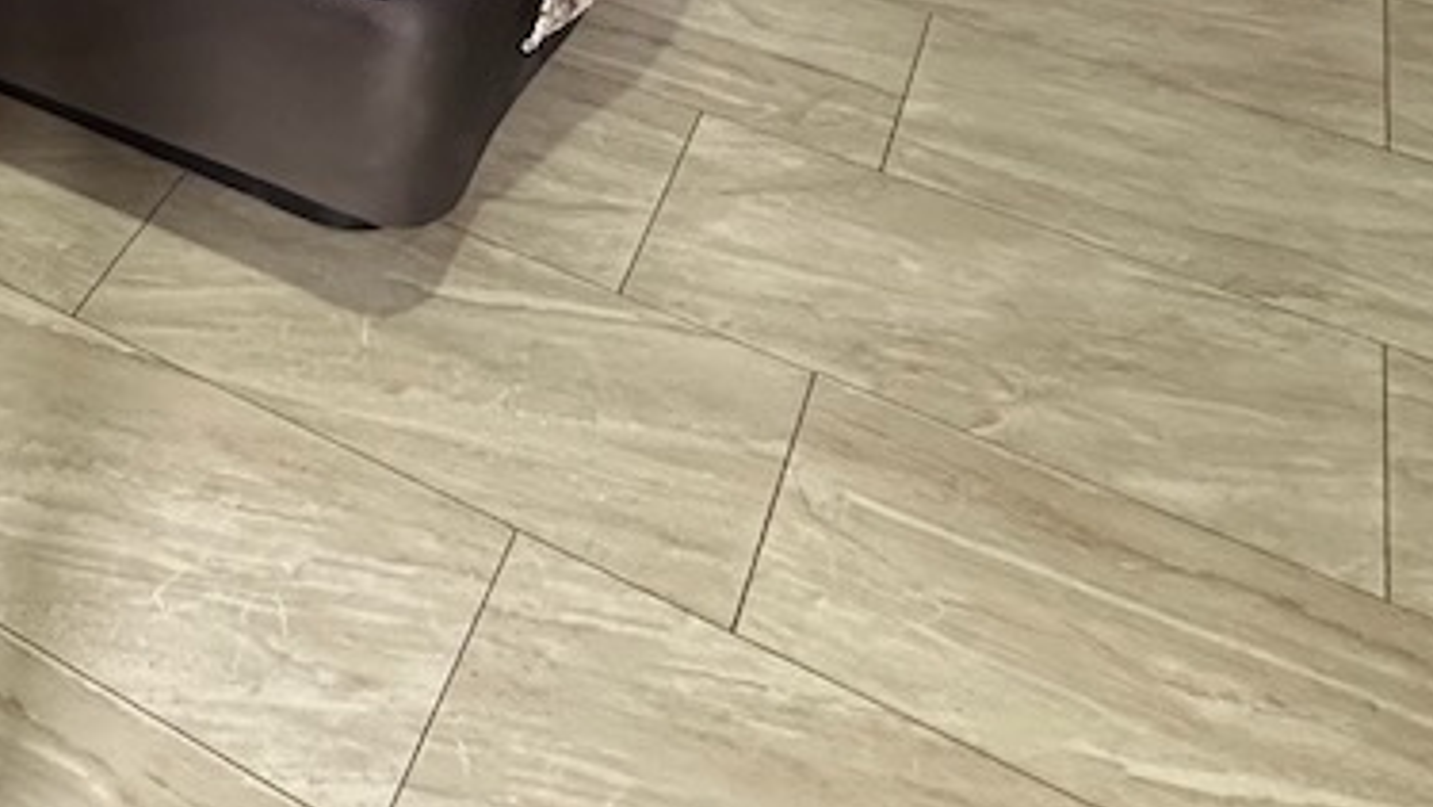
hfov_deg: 35.6
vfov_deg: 18.8
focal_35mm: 52
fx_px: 1976
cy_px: -570
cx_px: -34
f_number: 2.2
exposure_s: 1/67
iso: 320
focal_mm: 2.22
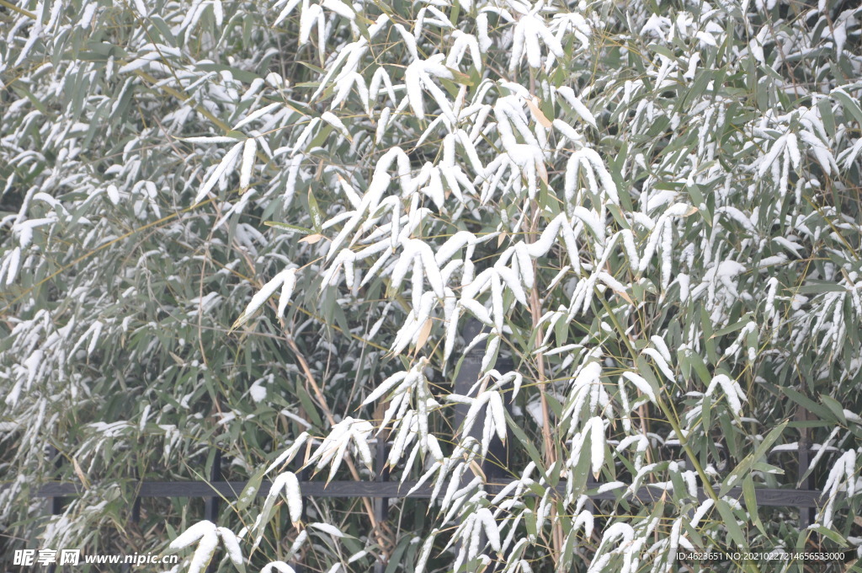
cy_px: 286
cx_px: 431
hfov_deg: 13.1
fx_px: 3766
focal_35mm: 158
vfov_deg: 8.7
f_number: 9
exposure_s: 1/250
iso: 640
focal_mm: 105
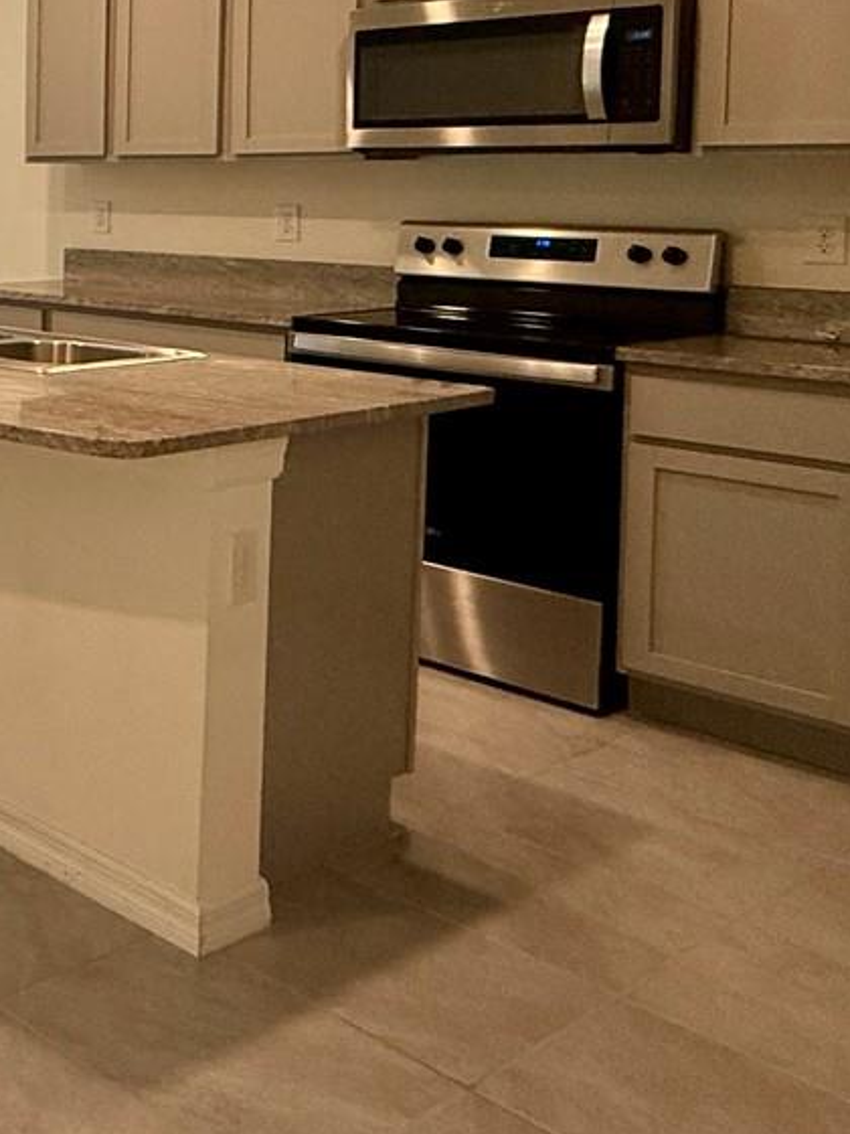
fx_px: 1310
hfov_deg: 24.4
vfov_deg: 44.6
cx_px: -534
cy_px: 233
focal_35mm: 40
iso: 250
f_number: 2.2
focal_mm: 2.22
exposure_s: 1/120
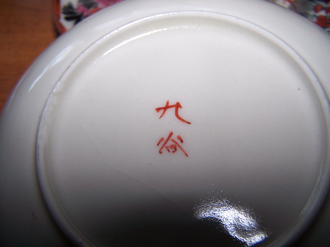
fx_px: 362
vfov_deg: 37.7
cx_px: 165
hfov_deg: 49.0
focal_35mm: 38
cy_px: 124
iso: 80
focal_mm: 6.3
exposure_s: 1/60
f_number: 2.8
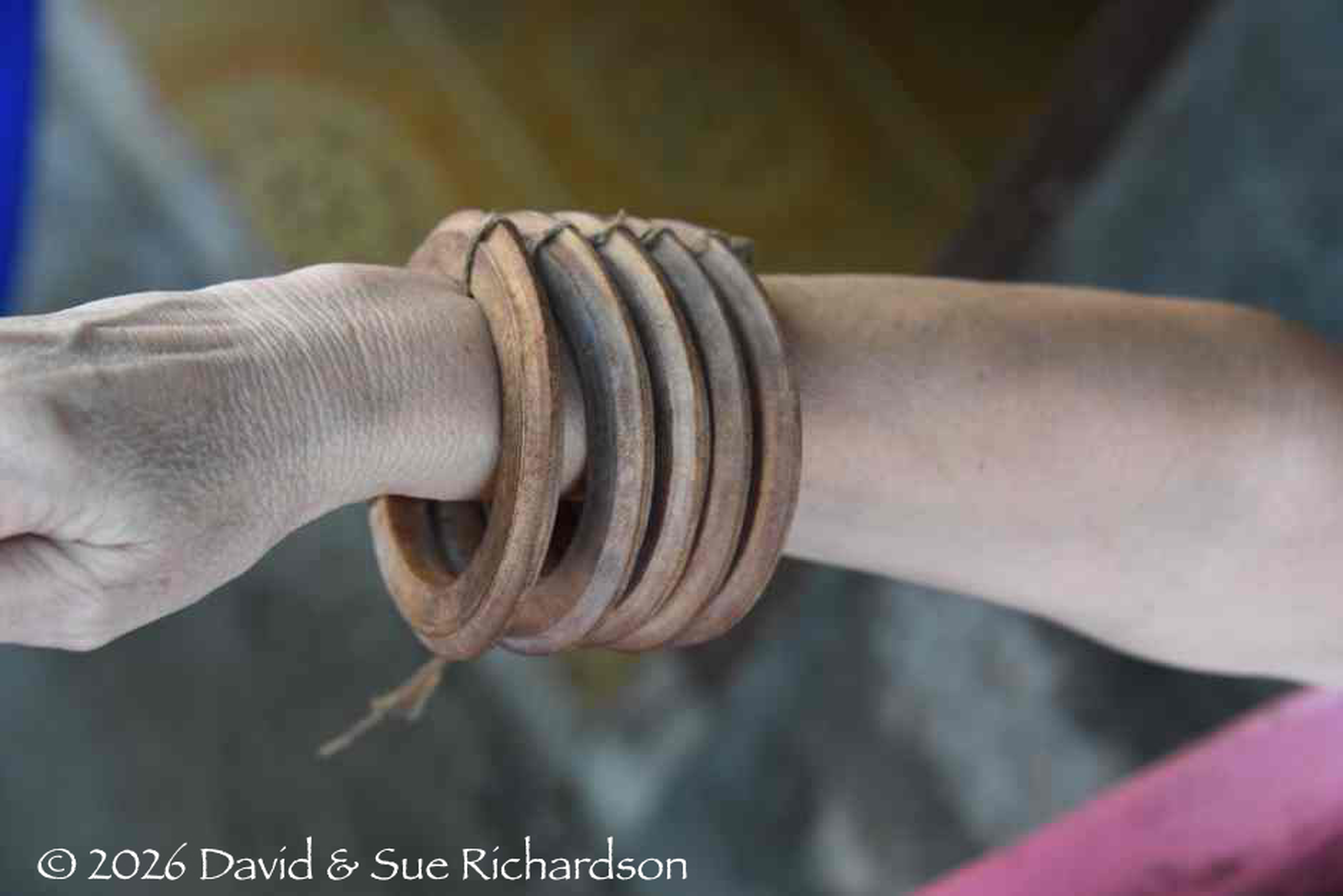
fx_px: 3656
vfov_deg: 14.0
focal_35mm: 98
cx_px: 672
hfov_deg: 20.8
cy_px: 448
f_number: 6.3
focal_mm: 98
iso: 2200
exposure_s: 1/100
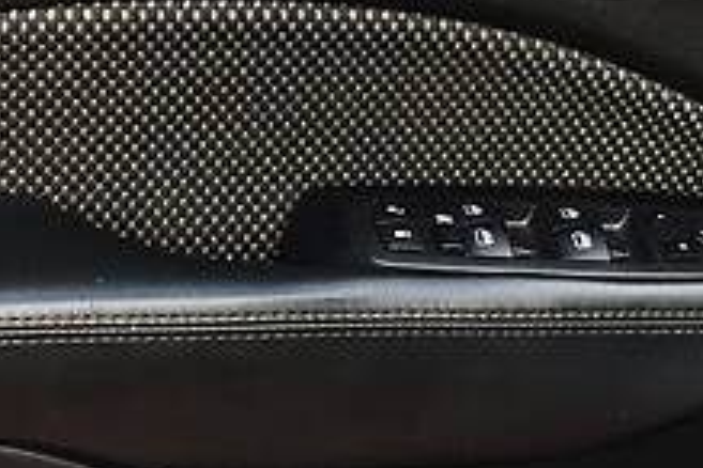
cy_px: 218
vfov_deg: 12.5
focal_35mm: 110
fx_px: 2148
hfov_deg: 18.6
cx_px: 401
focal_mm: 4.2
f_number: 2.2
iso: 25
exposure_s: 1/50
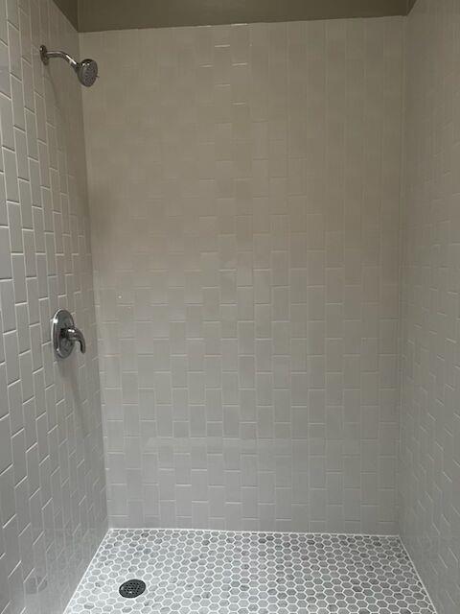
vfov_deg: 67.3
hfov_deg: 53.1
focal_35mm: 26
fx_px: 461
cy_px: 307
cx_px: 230
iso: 125
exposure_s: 1/60
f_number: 1.6
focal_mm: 5.1
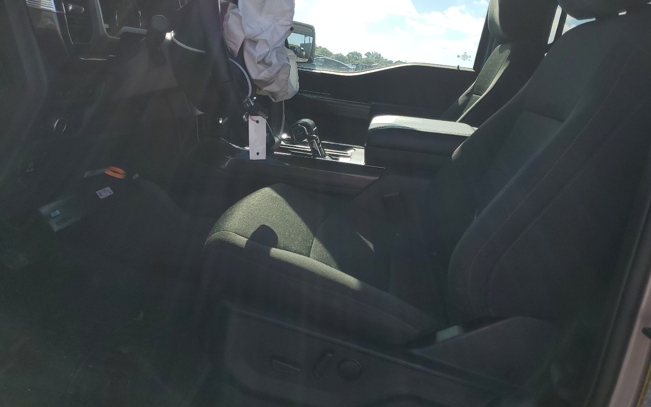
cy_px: 165
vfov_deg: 41.7
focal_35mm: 30
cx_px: 345
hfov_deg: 62.8
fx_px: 532
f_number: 1.5
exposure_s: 1/2500
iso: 50
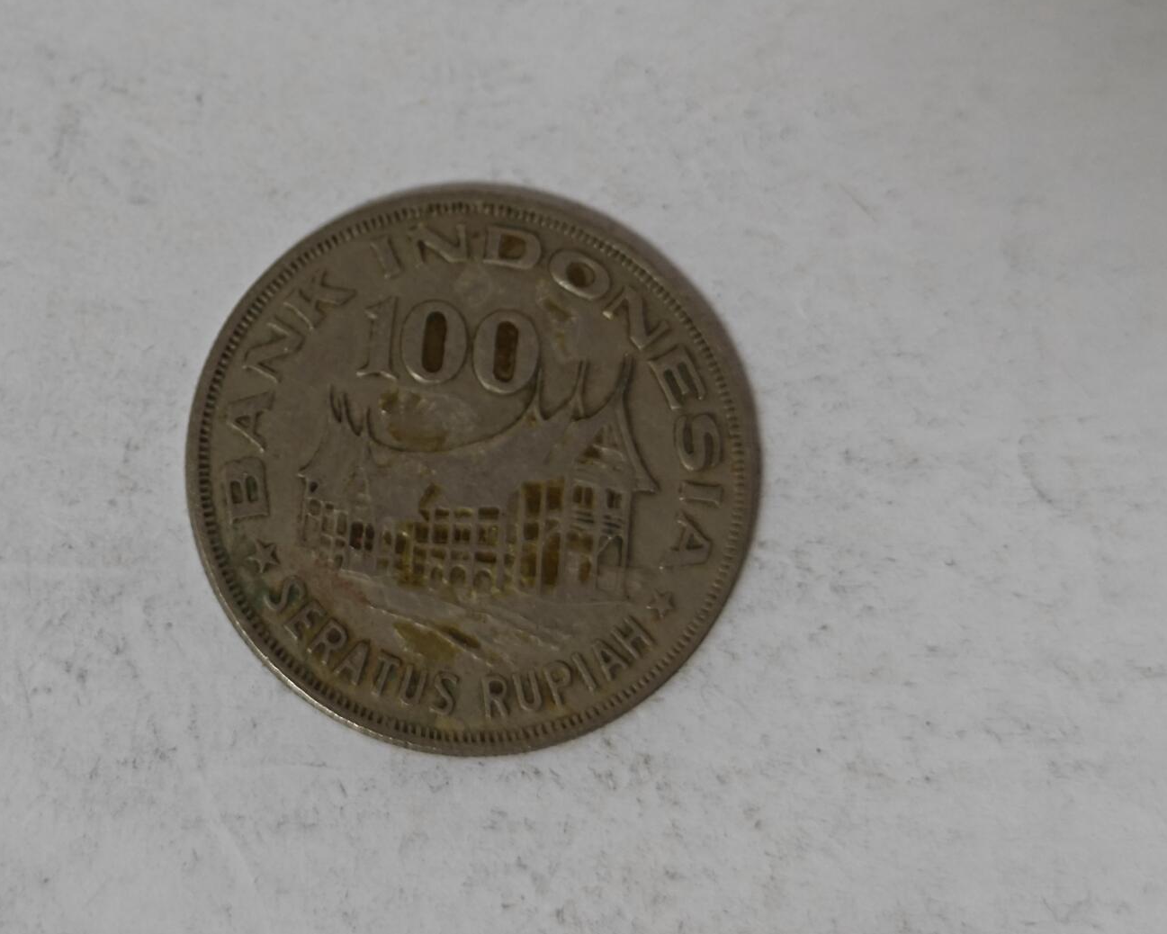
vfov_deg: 19.4
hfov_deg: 24.1
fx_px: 2729
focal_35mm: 79
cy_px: 463
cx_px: 561
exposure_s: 1/54.8
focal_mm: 8.7
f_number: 1.9
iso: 400
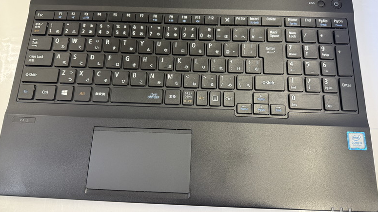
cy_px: 94
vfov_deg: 42.8
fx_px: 271
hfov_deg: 69.9
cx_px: 190
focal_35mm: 27
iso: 320
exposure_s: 1/50
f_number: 1.78
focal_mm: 6.76
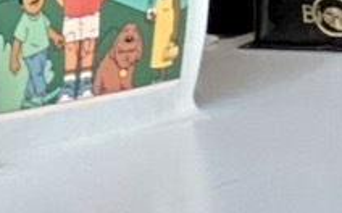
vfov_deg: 2.1
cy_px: -665
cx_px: 1279
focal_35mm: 616
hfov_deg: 3.3
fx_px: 5735
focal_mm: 9
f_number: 2.8
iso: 200
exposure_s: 1/120
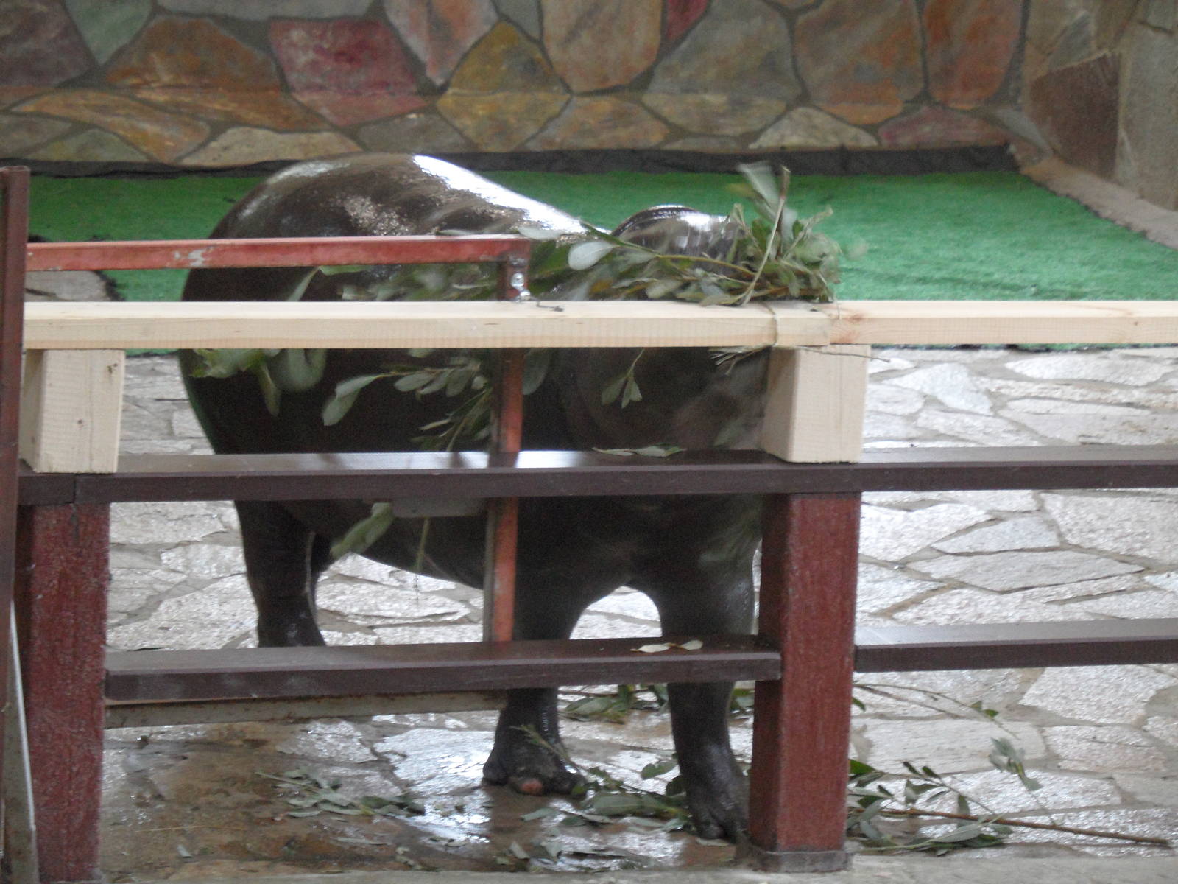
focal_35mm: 180
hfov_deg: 11.0
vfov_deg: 8.2
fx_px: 6125
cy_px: 442
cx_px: 589
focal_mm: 29.7
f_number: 4.4
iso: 400
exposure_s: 1/15
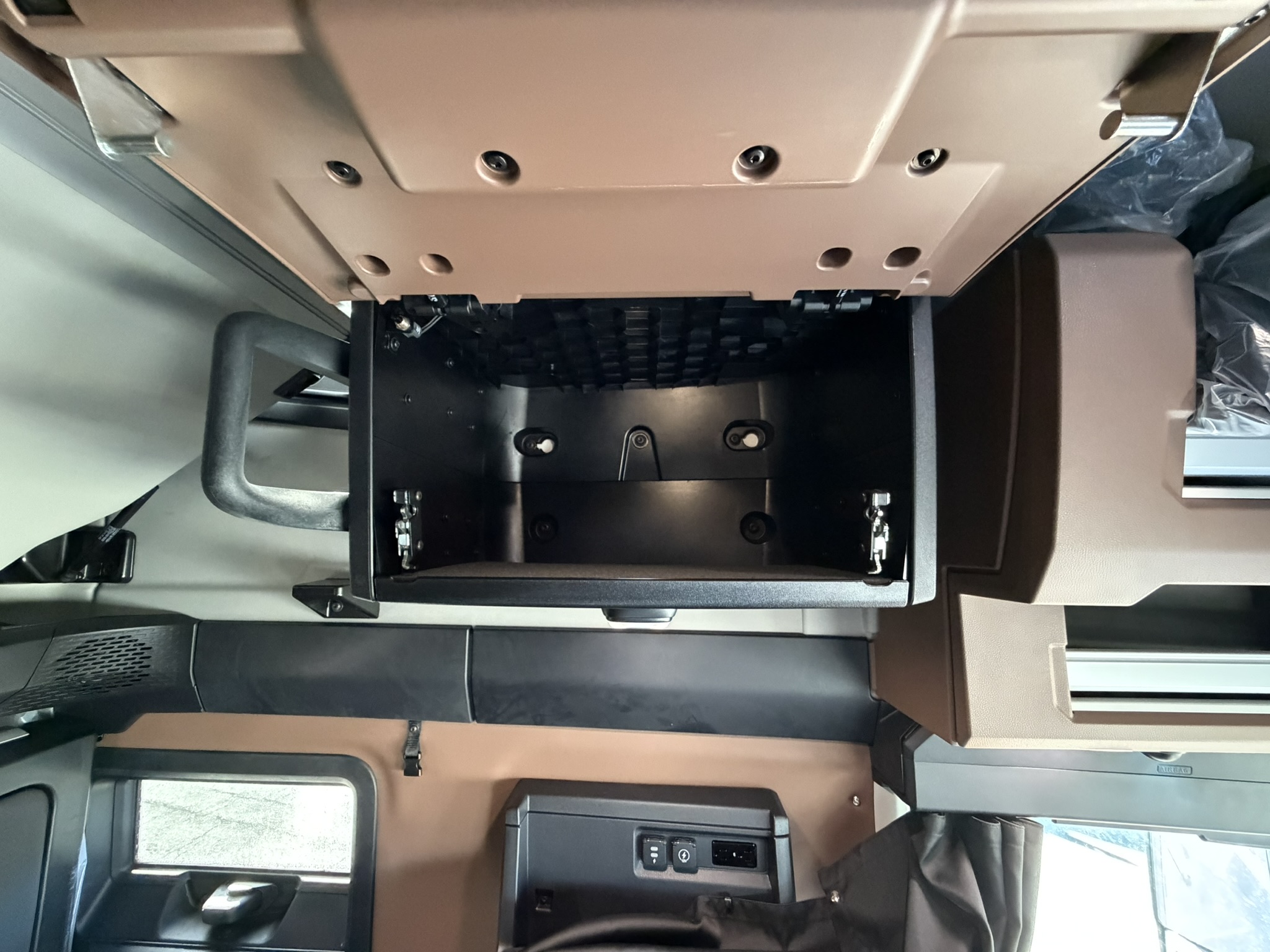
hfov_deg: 102.1
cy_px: 476
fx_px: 514
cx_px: 635
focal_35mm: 14
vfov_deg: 85.7
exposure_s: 1/60
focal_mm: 2.22
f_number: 2.2
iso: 1250
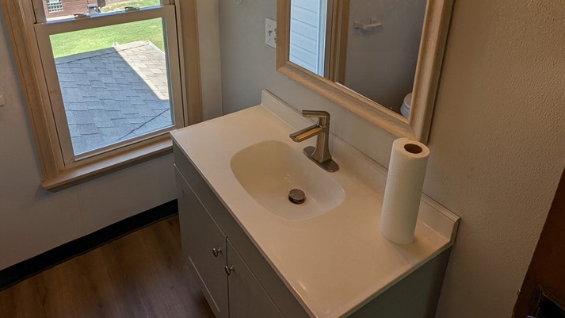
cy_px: 61
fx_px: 375
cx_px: 237
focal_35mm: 25
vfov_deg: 43.7
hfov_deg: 73.5
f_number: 2.2
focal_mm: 2.35
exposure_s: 1/308
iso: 43
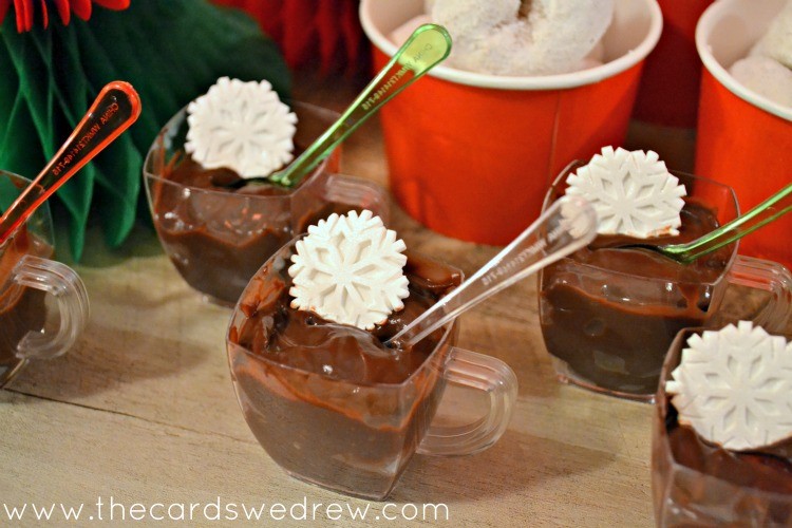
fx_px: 1155
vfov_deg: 25.8
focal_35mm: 52
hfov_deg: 37.9
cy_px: 264
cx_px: 396
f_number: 5
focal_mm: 35
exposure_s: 1/25
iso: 3200
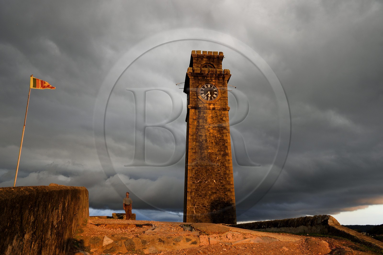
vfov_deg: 44.9
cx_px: 192
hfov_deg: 63.7
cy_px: 128
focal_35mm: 29
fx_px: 308
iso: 400
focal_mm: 29
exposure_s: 1/160
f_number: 5.6
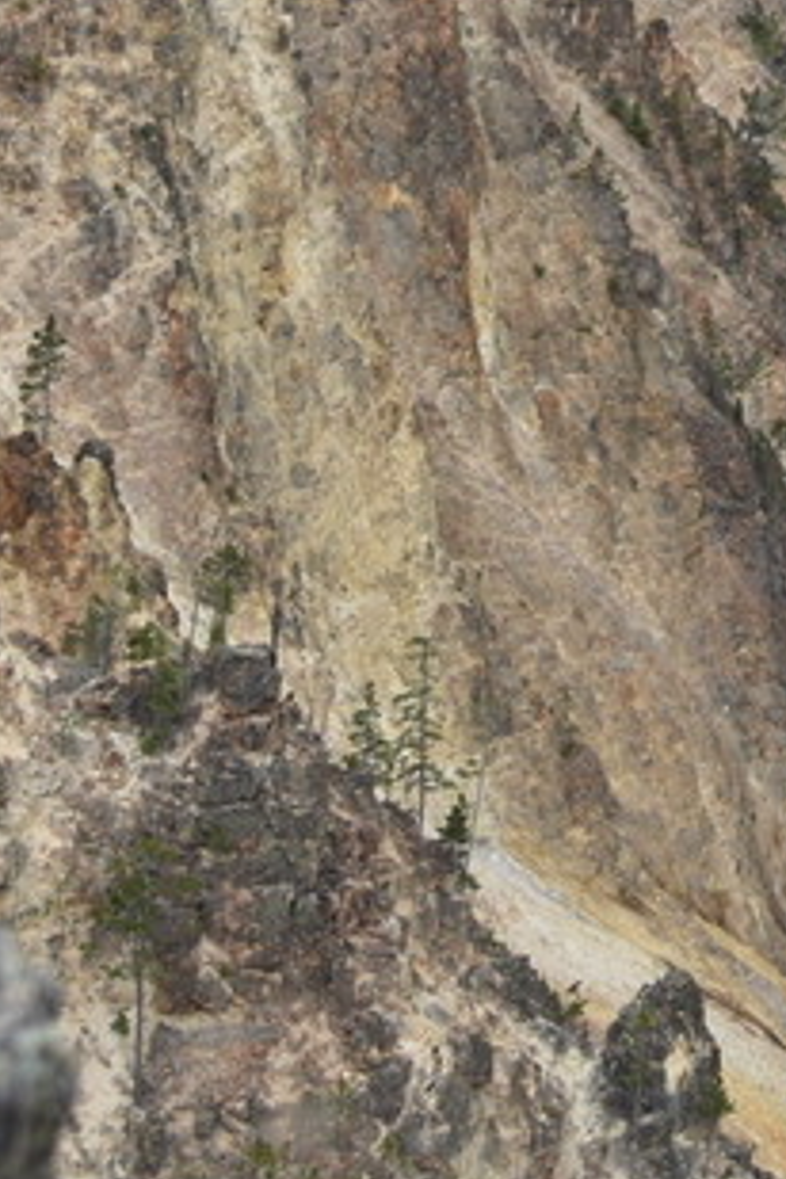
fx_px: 7859
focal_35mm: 240
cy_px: -424
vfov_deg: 8.4
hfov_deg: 5.6
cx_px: 1435
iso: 100
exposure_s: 1/160
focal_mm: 58
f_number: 6.3
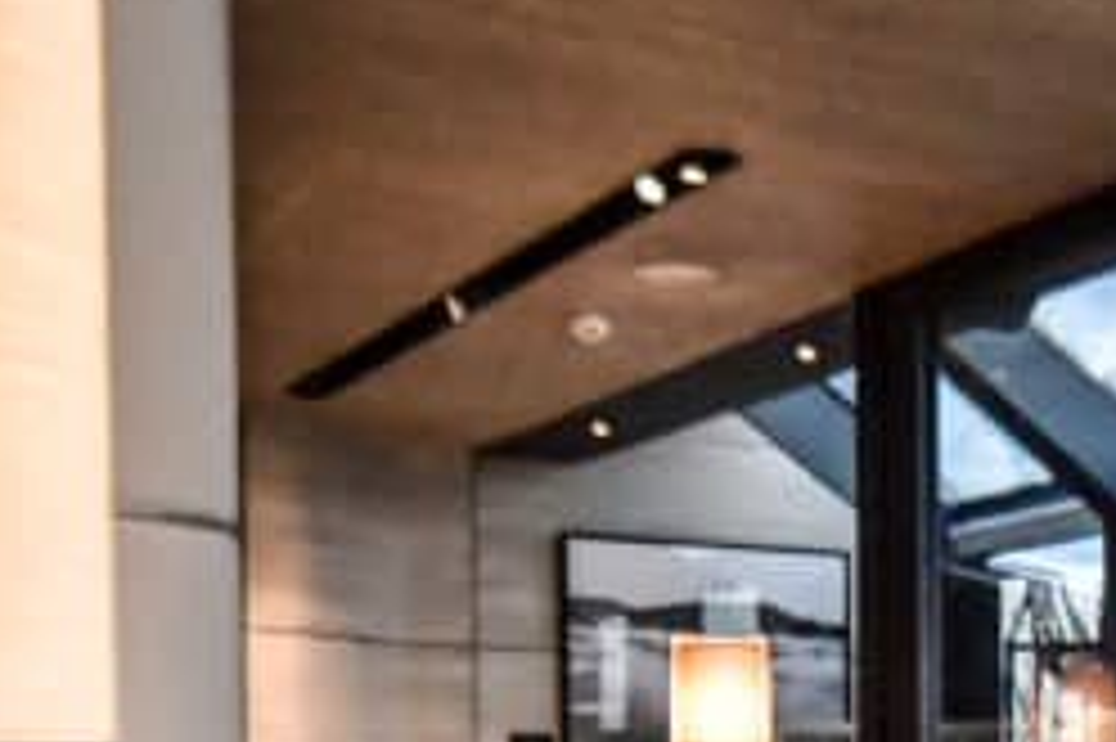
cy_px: 926
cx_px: 1138
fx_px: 1921
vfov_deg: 20.3
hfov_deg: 30.0
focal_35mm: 62
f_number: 3.5
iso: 3600
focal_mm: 10
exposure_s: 1/1000
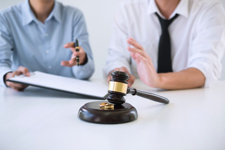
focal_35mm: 53
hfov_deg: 37.5
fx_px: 331
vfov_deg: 25.5
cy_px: 75
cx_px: 112
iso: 200
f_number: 3.2
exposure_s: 1/160
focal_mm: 35
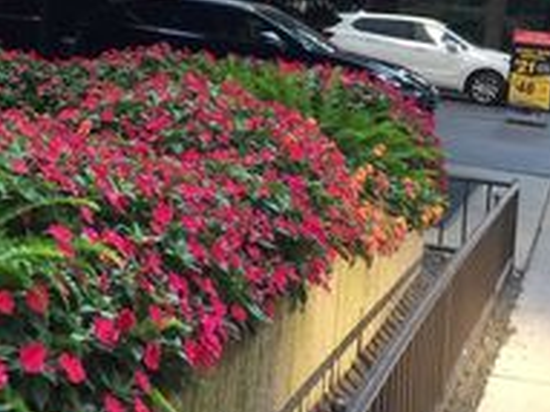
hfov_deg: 25.0
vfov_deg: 18.8
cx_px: 72
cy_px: -16
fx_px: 1207
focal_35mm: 76
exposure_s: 1/120
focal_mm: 4.15
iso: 32
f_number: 2.2
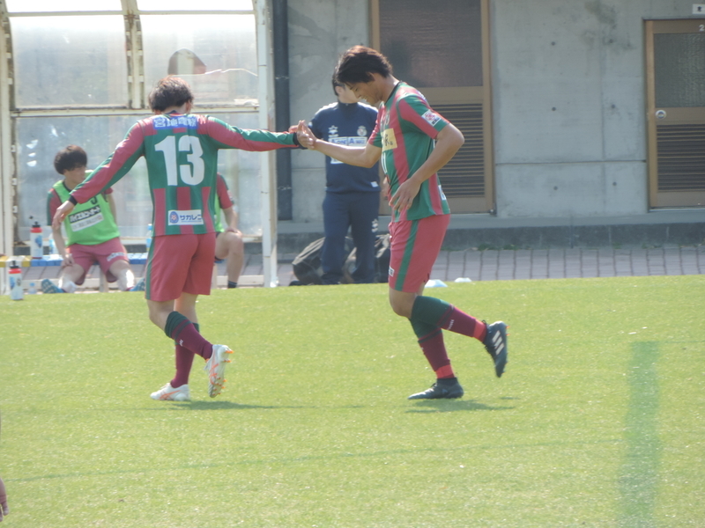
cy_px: 264
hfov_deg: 3.6
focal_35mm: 550
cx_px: 352
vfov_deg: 2.7
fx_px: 11201
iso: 140
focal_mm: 98.1
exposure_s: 1/250
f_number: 4.9
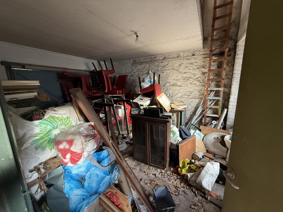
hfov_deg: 102.1
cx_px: 142
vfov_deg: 85.7
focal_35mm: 14
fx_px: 114
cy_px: 106
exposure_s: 1/99
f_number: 2.2
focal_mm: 2.22
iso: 320
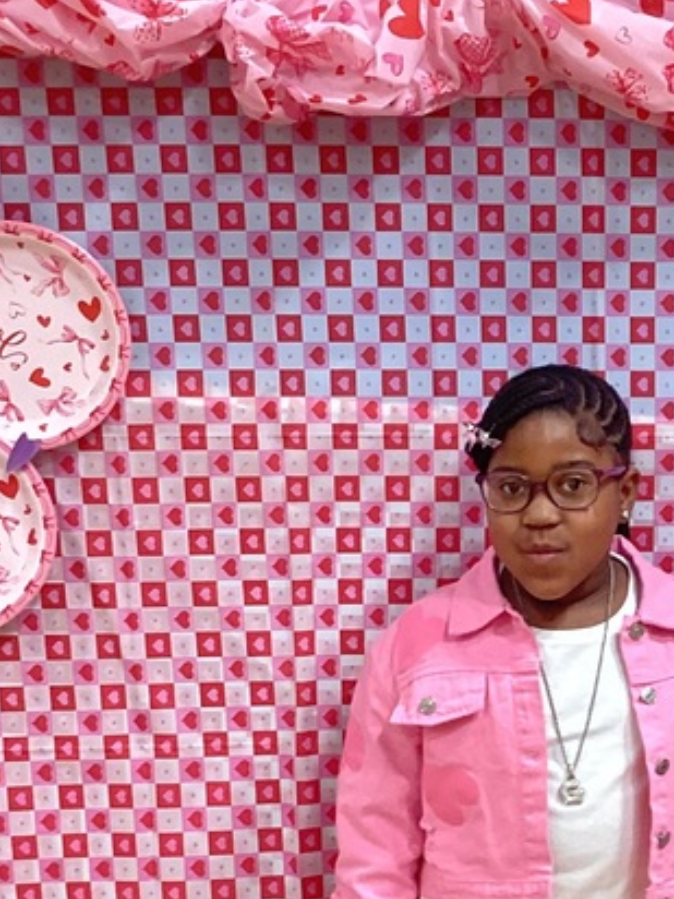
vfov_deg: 24.7
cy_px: 775
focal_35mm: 77
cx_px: 652
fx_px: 1999
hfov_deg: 18.7
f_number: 2.4
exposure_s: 1/50
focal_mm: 3.3
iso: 125
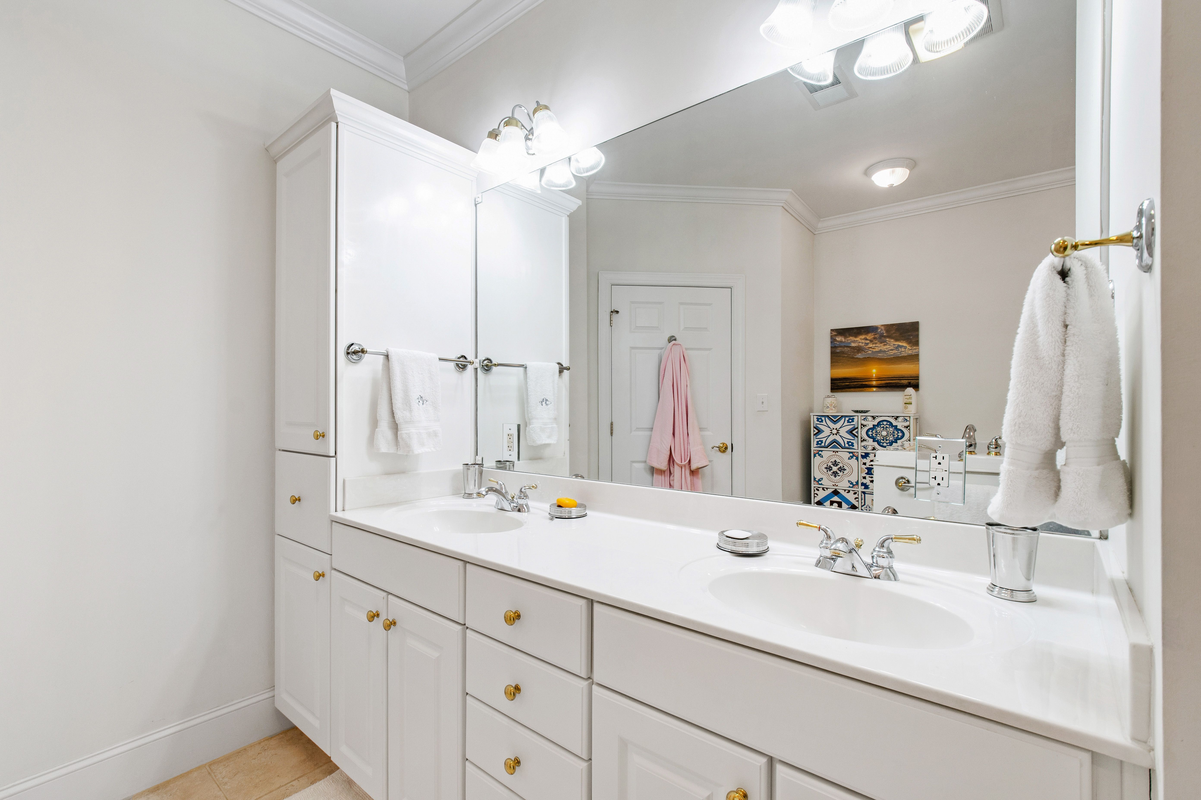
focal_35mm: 15
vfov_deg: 77.3
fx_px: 500
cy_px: 400
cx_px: 600
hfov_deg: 100.4
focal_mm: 10
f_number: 8
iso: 100
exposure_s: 1/10
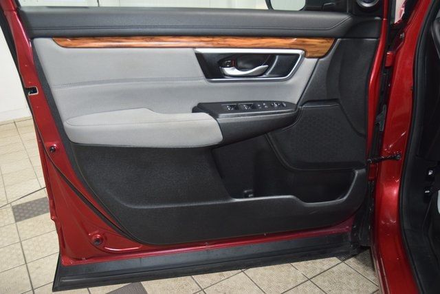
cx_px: 220
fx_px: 403
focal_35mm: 33
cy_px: 147
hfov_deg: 57.2
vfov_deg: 40.0
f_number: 3.5
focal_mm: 22
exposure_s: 1/60
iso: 1600
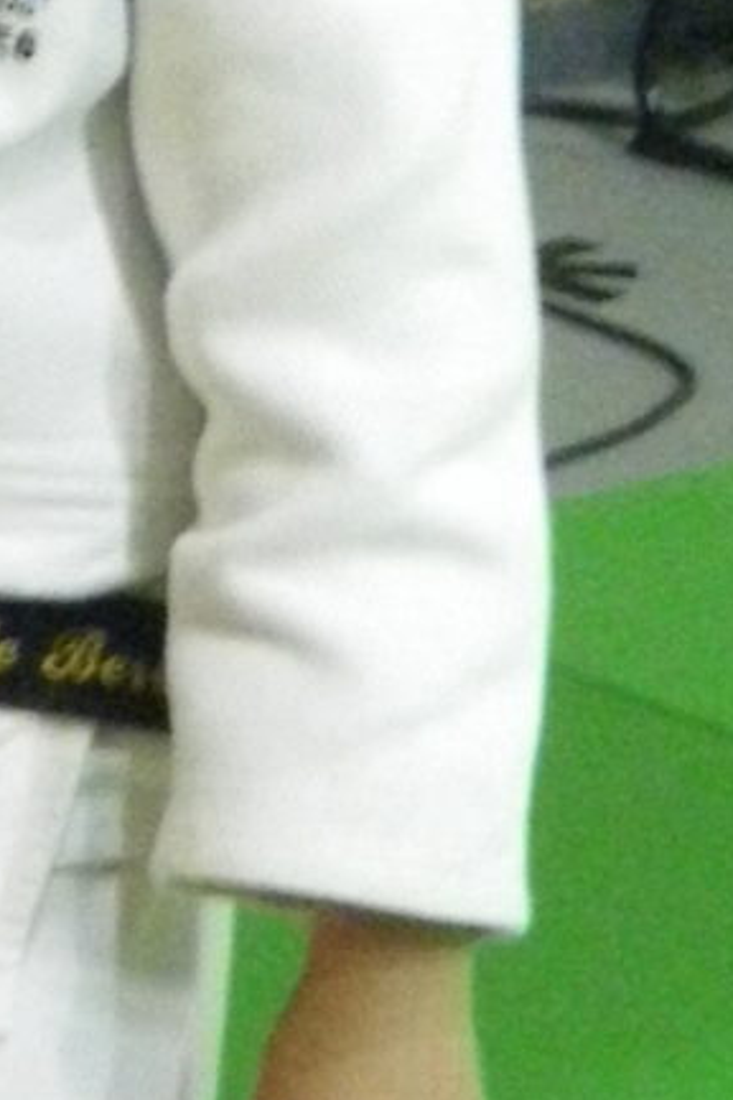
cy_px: -69
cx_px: -639
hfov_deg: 6.1
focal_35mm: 222
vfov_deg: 9.2
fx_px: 6780
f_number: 3.5
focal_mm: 6.3
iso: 800
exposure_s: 1/13
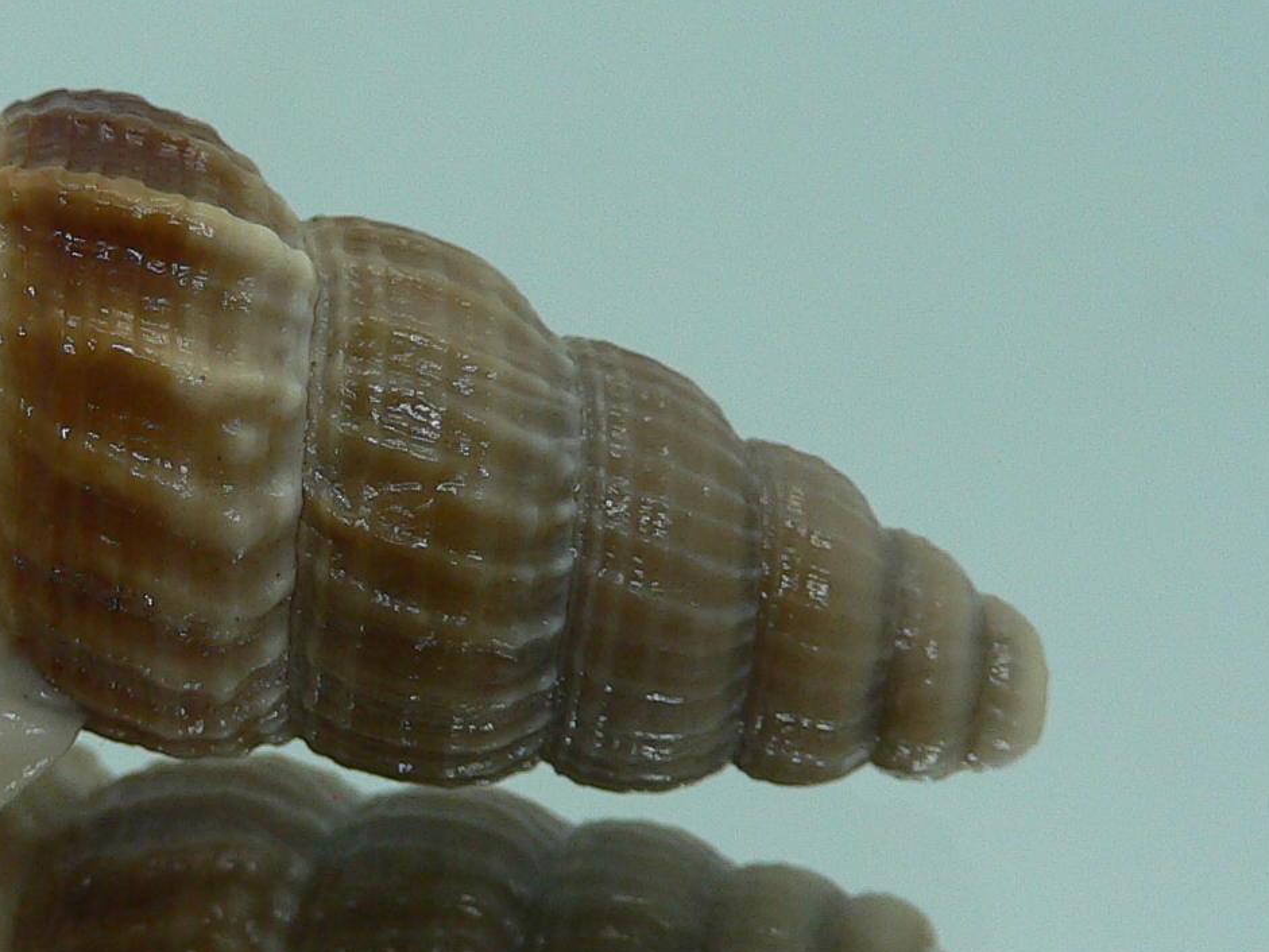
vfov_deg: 19.6
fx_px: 2750
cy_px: 597
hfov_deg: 25.4
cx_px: 183
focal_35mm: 75
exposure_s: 1/60
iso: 80
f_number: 2.8
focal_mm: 4.6
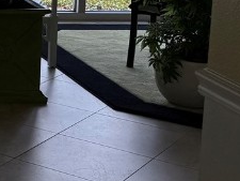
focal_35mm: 109
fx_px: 756
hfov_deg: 14.5
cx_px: -258
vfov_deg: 13.2
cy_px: -49
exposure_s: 1/1653
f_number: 1.78
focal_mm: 6.76
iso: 80
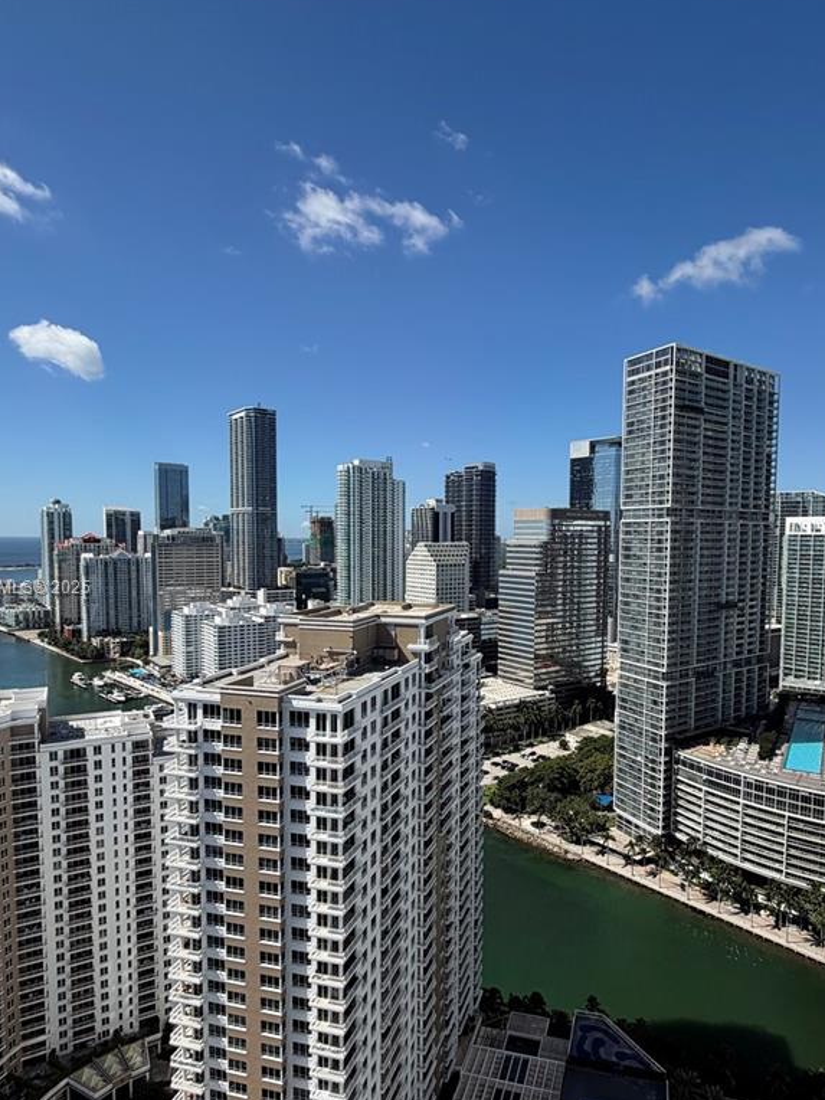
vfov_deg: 76.3
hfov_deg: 60.8
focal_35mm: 22
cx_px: 475
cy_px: 589
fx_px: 699
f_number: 2.2
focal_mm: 2.22
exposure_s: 1/1033
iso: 20
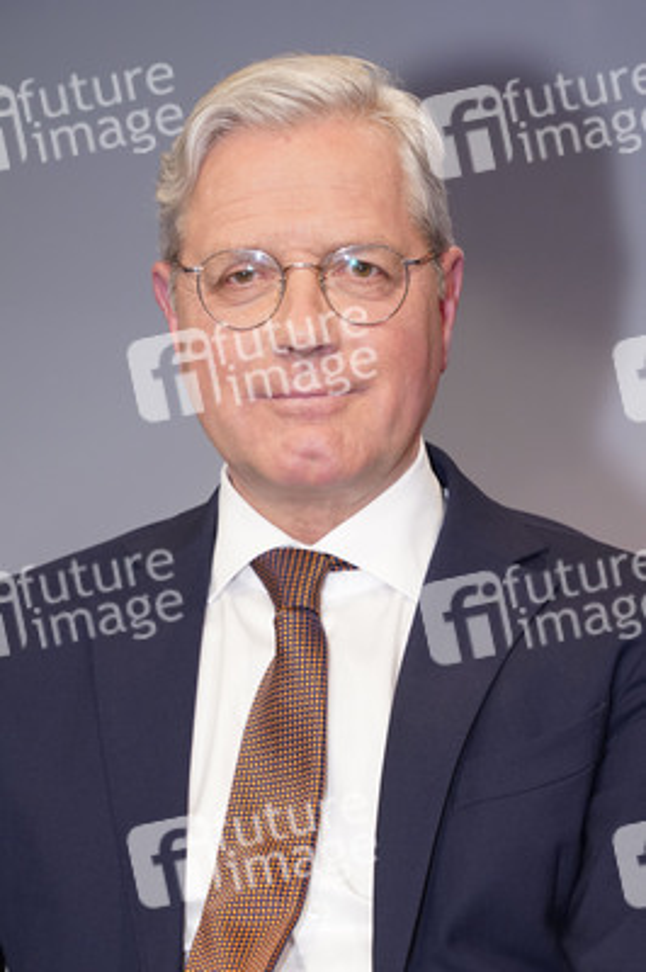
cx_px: 323
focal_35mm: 92
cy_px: 486
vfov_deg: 22.2
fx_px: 2480
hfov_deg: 14.8
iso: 2000
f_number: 5.6
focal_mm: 92
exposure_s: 1/125
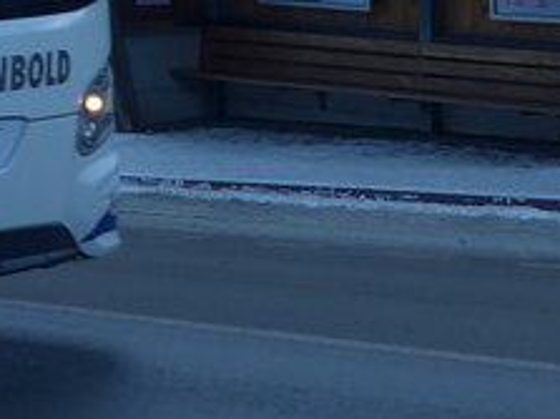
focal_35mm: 156
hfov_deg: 11.9
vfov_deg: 9.1
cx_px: -369
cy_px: -316
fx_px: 2522
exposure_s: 1/250
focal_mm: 6
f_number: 2.8
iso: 80
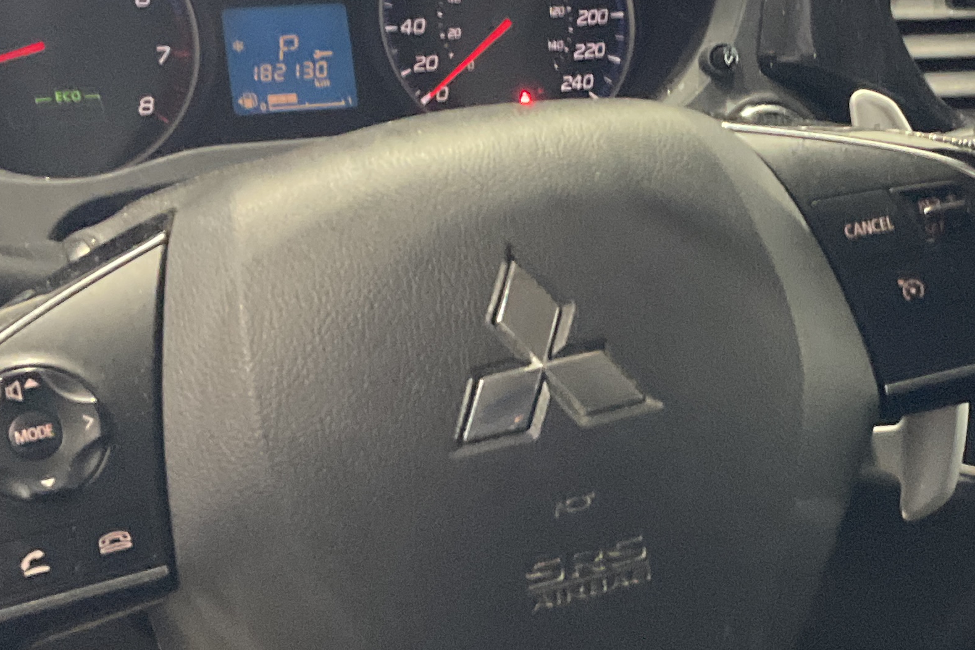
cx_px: 757
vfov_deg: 17.7
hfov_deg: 25.9
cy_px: 368
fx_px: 2085
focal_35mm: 77
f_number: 1.8
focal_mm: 3
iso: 400
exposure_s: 1/30
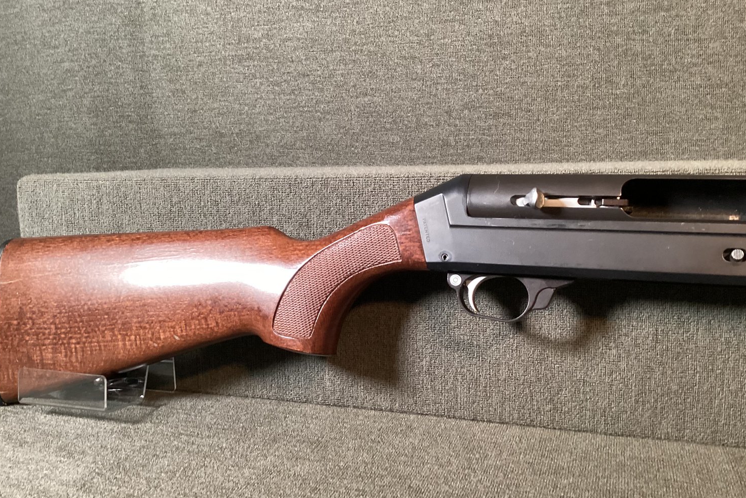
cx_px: 368
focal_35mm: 33
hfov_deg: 57.2
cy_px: 239
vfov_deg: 40.0
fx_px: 684
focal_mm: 3.3
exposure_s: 1/50
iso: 320
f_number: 2.4
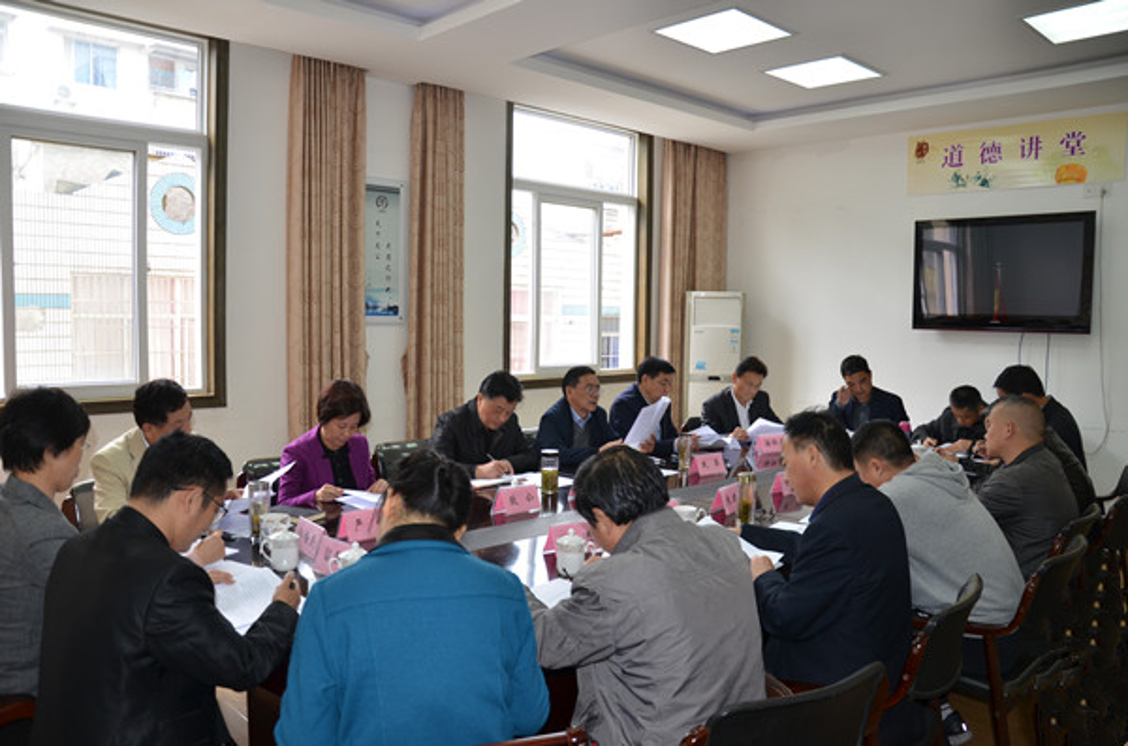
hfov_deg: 67.5
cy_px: 373
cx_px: 564
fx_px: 844
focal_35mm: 27
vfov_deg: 47.7
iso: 400
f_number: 3.5
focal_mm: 18
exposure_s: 1/100
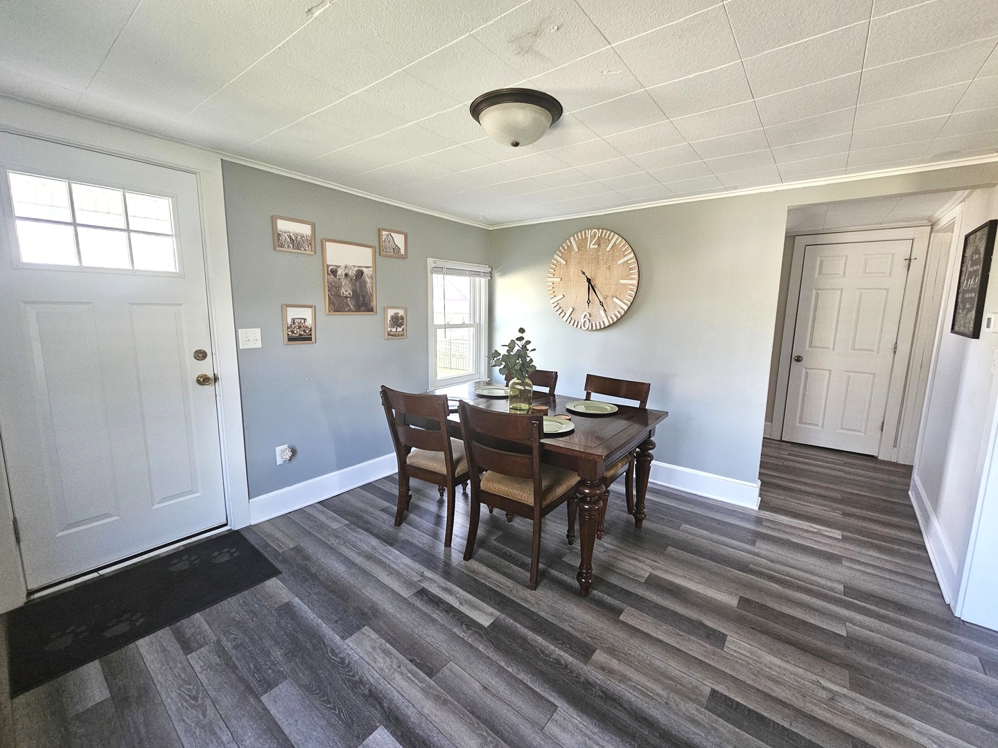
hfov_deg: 106.2
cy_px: 374
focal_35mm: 13
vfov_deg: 89.9
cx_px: 499
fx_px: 375
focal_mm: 2.2
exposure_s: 1/60
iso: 400
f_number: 2.2
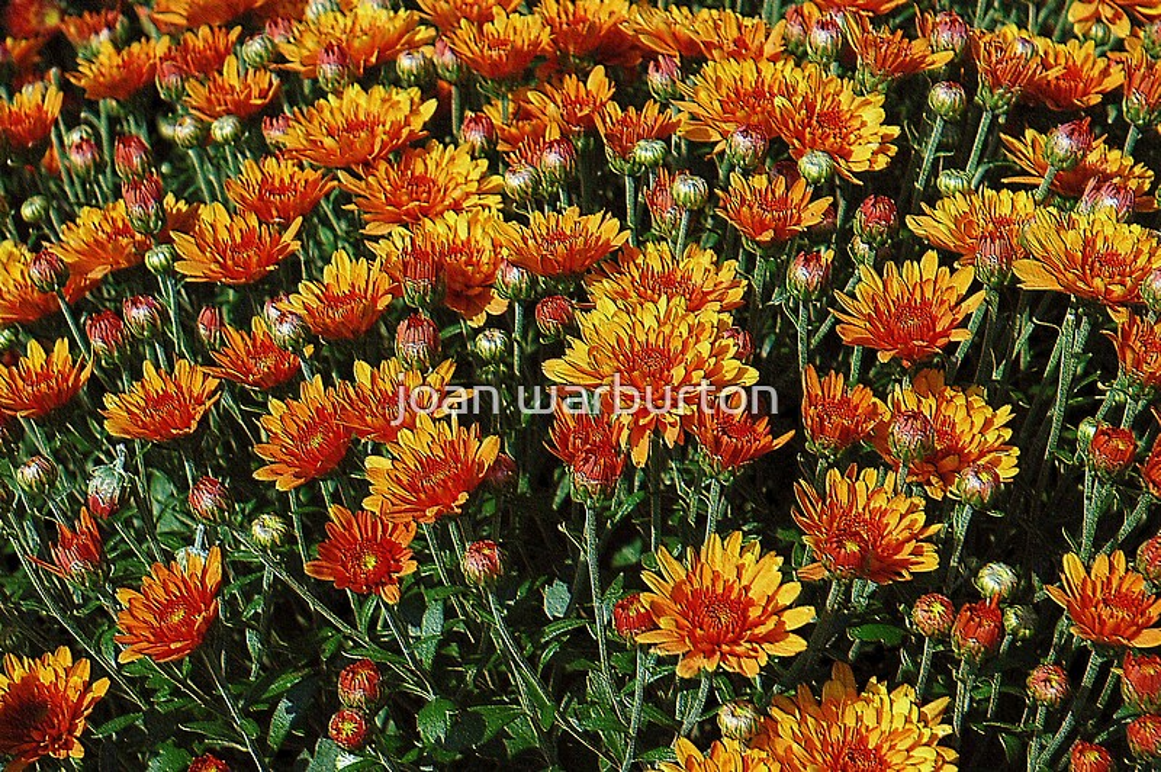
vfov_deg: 13.0
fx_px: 3383
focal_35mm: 105
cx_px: 580
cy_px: 386
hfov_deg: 19.5
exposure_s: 1/400
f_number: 11
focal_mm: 70
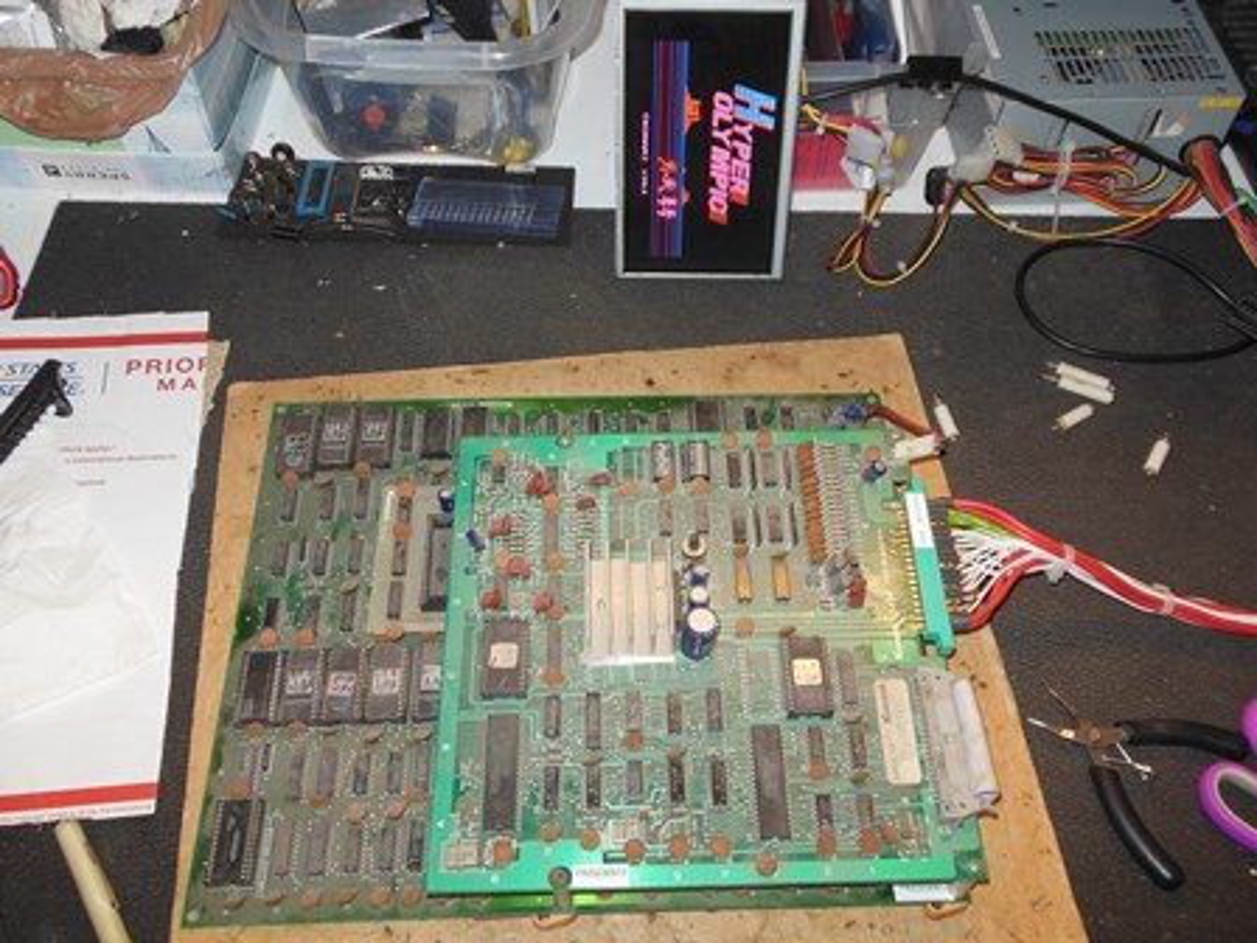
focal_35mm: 29
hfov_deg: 61.7
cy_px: 472
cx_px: 628
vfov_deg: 48.2
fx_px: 1053
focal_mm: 5.2
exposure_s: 1/25
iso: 200
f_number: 3.3
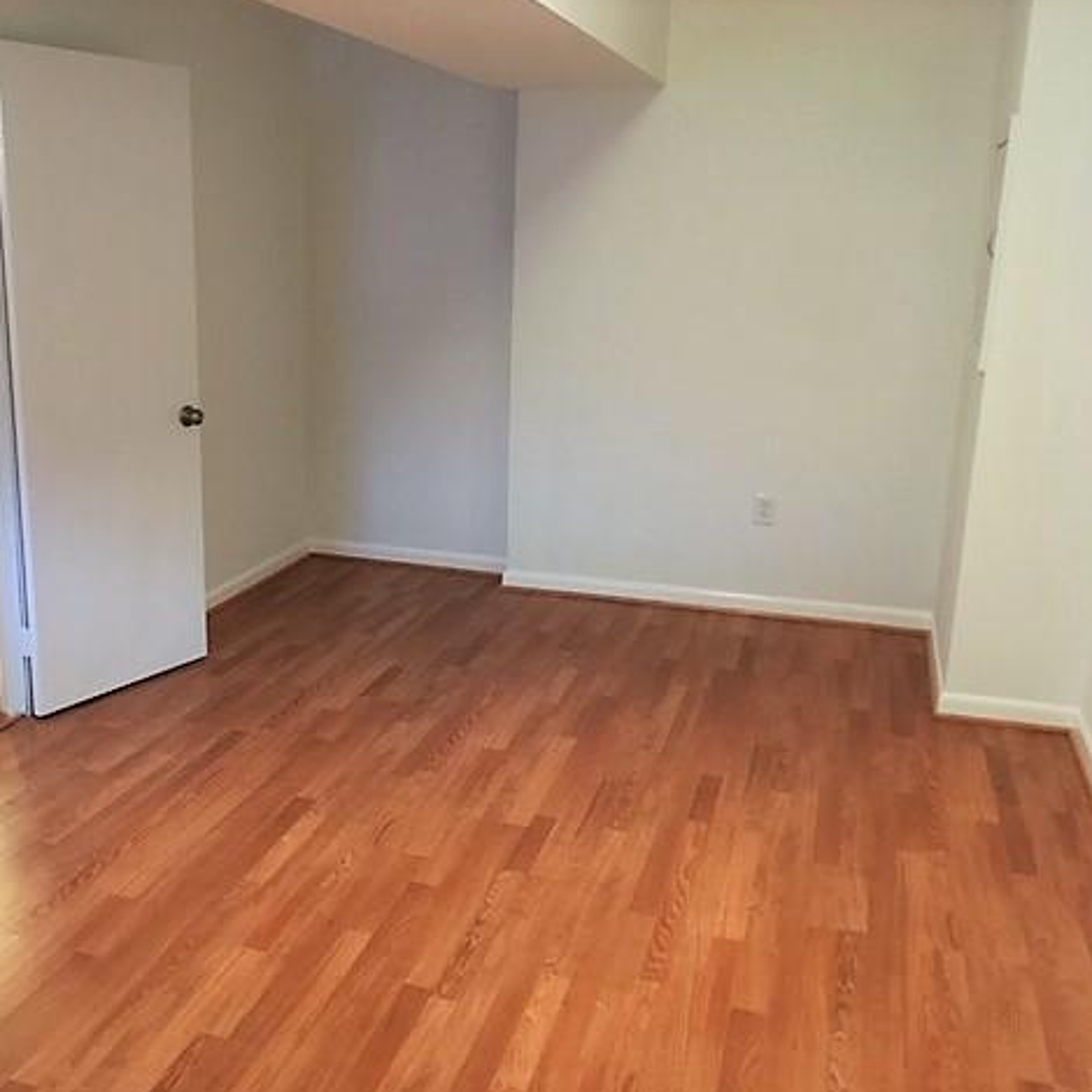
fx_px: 1249
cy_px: 547
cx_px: 373
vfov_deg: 47.2
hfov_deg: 46.5
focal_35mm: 35
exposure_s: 1/30
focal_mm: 4.15
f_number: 2.2
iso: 200
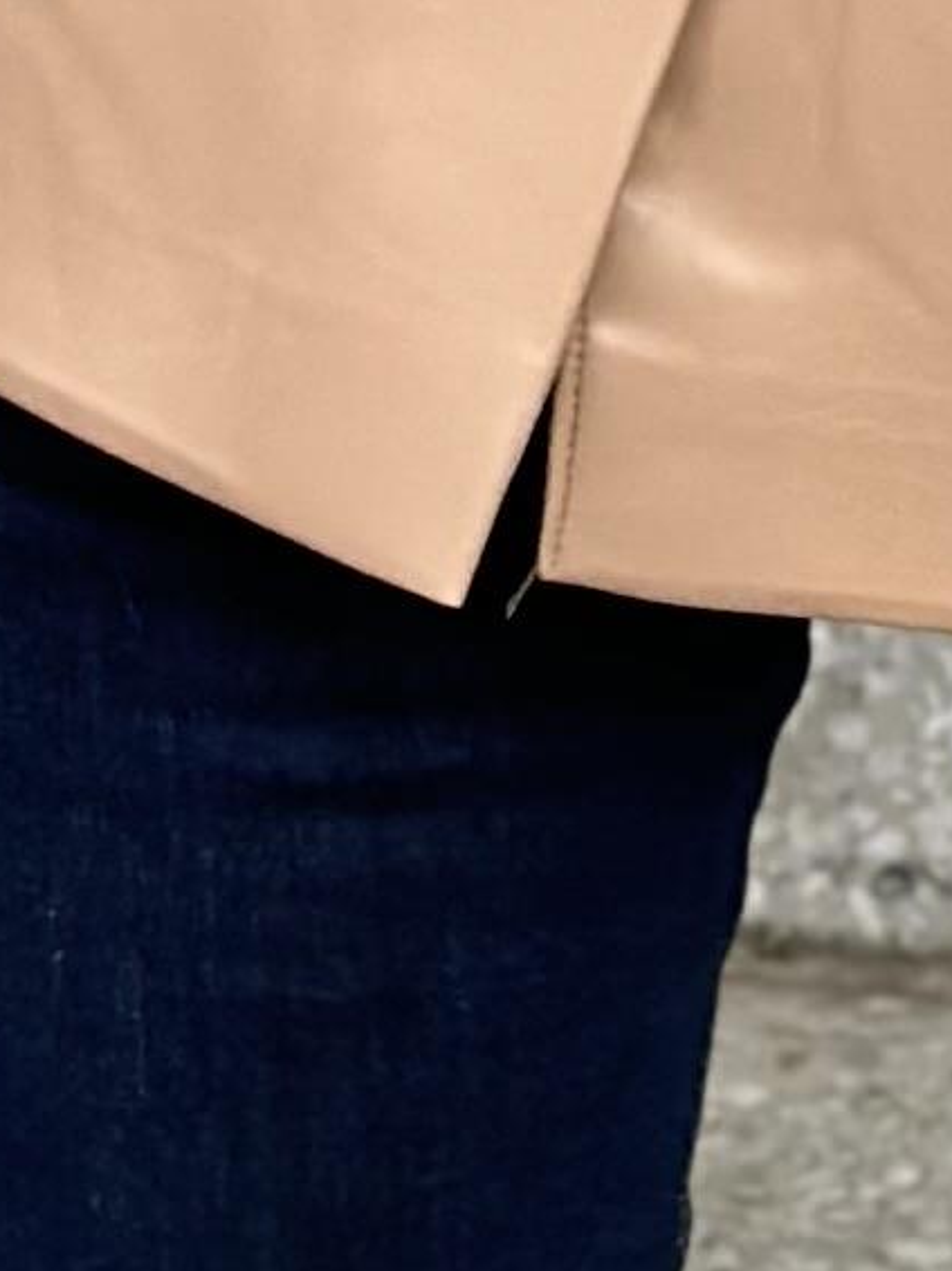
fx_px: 12550
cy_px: -2284
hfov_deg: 4.3
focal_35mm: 342
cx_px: 1534
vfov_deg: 5.5
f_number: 1.78
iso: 100
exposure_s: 1/121
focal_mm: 6.86
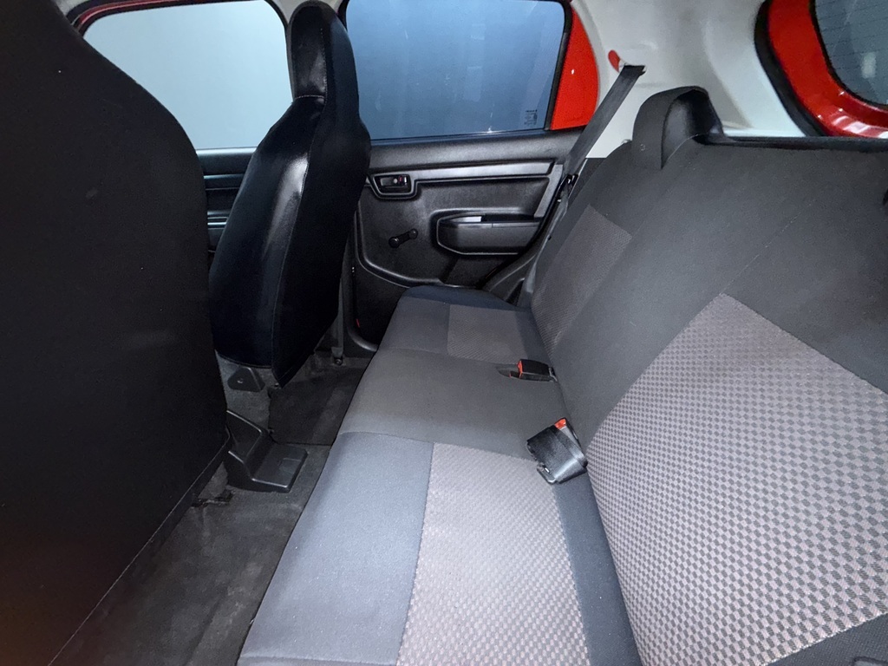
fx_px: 359
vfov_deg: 85.7
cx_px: 444
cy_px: 333
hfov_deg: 102.1
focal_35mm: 14
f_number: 2.2
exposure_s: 1/18
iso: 400
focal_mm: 2.22
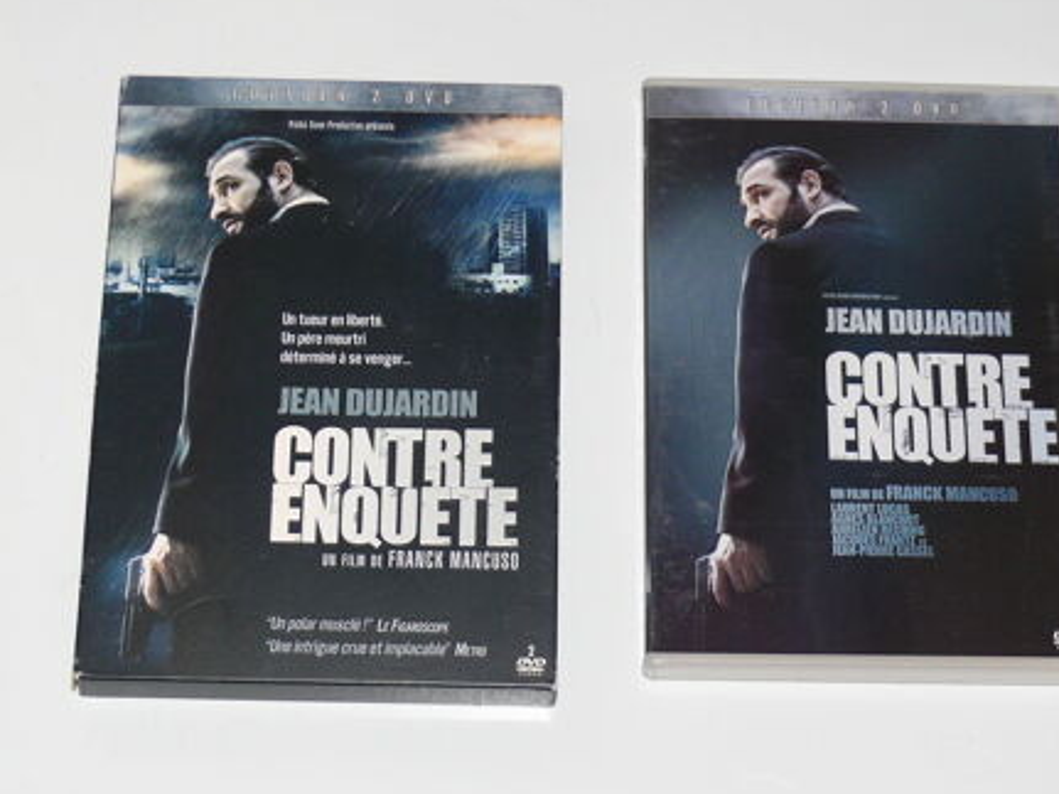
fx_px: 2691
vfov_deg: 16.8
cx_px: 570
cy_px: 406
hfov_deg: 22.3
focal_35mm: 88
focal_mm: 12.8
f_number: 3.2
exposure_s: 1/30
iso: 100
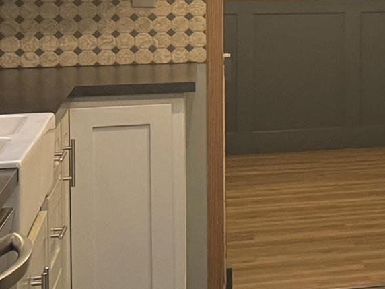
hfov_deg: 11.8
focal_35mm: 129
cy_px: -42
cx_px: 982
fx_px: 1435
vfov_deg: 11.3
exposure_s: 1/60
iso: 200
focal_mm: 6.76
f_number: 1.78
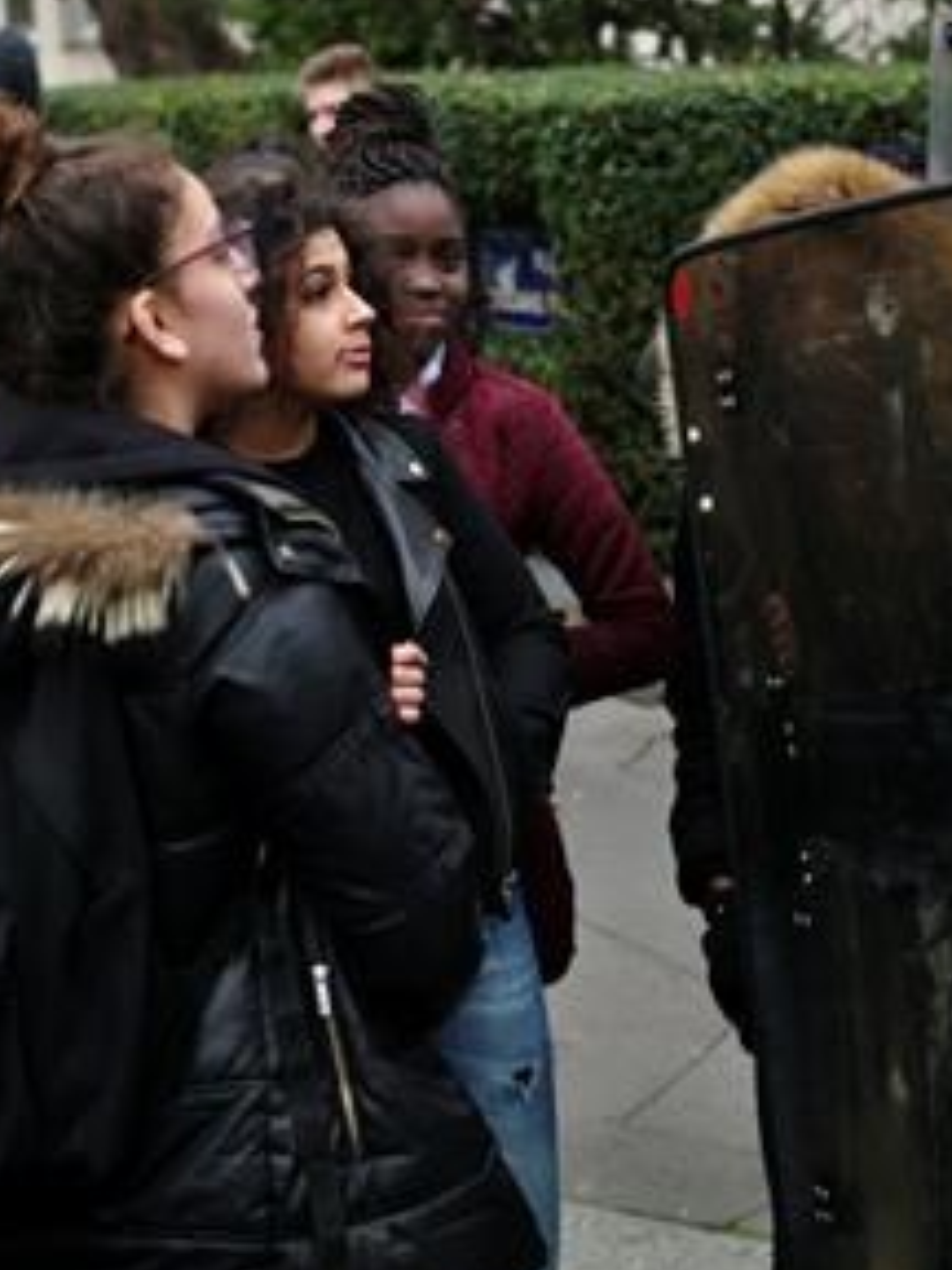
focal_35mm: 76
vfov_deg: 25.6
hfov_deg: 19.4
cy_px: 448
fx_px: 2787
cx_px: 533
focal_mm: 35
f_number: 2.8
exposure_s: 1/1500
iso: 800
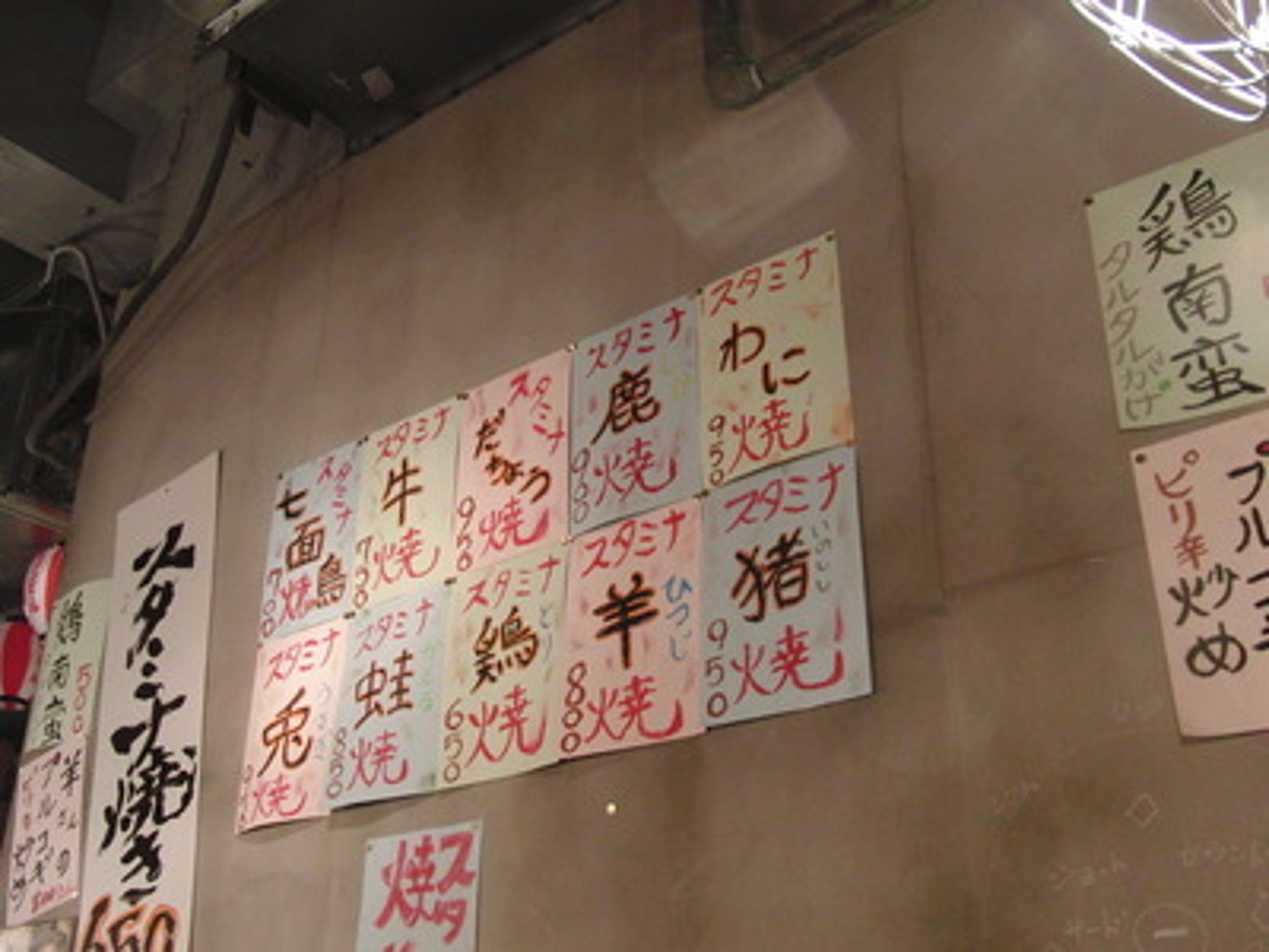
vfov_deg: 38.7
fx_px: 1356
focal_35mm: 37
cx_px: 634
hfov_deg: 50.1
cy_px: 476
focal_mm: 6.42
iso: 400
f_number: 3.6
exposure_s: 1/60
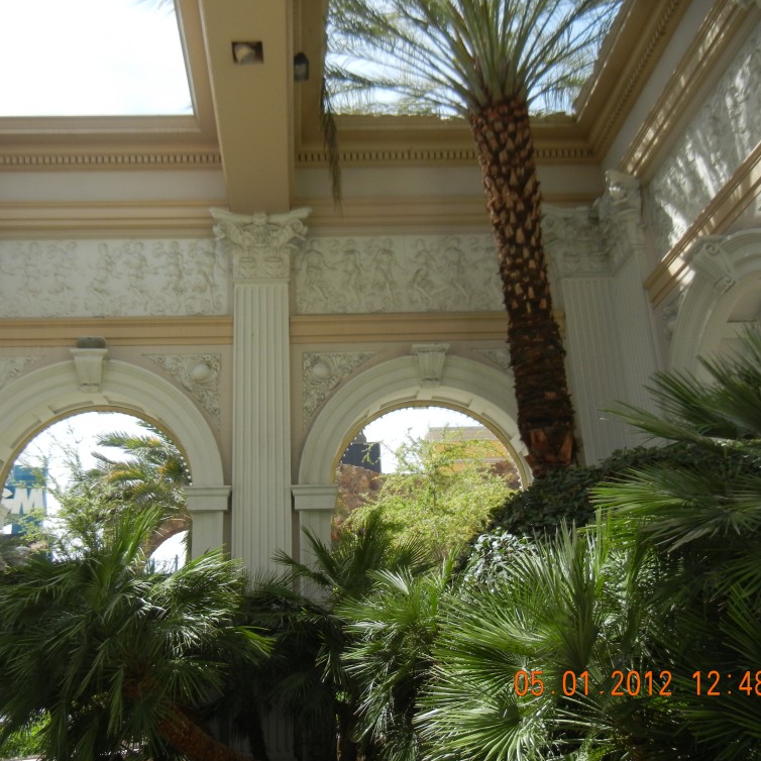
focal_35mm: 36
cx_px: 315
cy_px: 376
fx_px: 895
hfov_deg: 45.9
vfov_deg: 46.0
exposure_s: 1/773
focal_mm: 5.4
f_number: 3.5
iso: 160
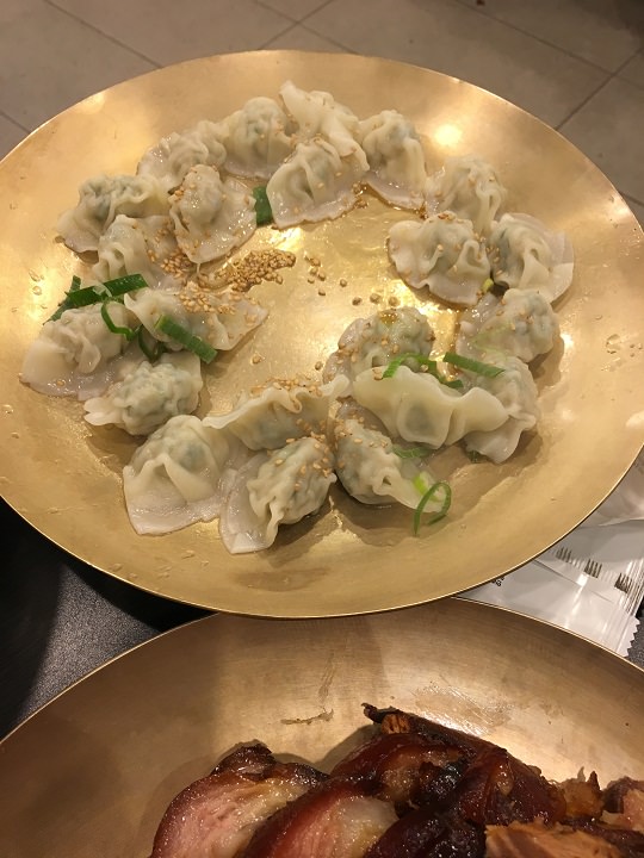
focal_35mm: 29
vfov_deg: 61.7
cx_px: 322
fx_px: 719
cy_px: 429
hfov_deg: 48.2
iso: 80
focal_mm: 4.15
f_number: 2.2
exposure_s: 1/30
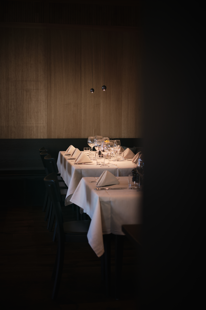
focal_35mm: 53
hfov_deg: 25.5
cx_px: 103
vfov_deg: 37.5
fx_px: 455
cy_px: 155
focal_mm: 35
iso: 125
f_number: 2
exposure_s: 1/125
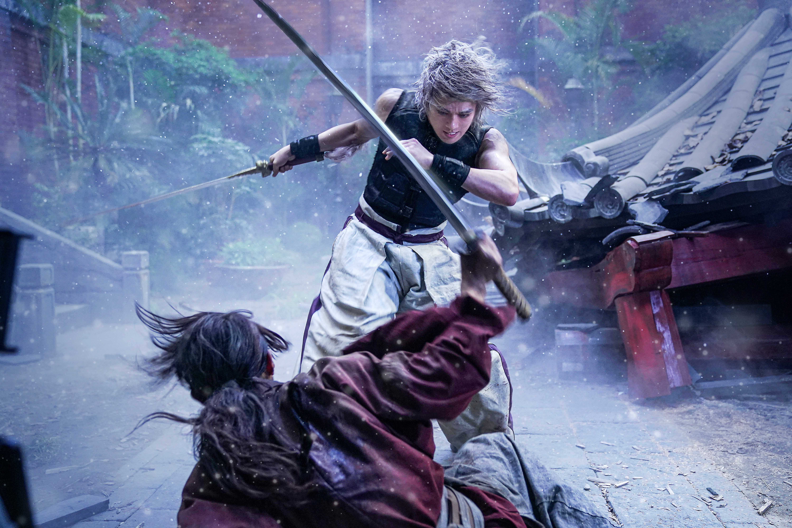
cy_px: 264
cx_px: 396
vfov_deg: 35.1
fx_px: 836
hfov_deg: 50.7
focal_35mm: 38
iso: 1600
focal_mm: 38
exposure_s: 1/125
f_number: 2.8
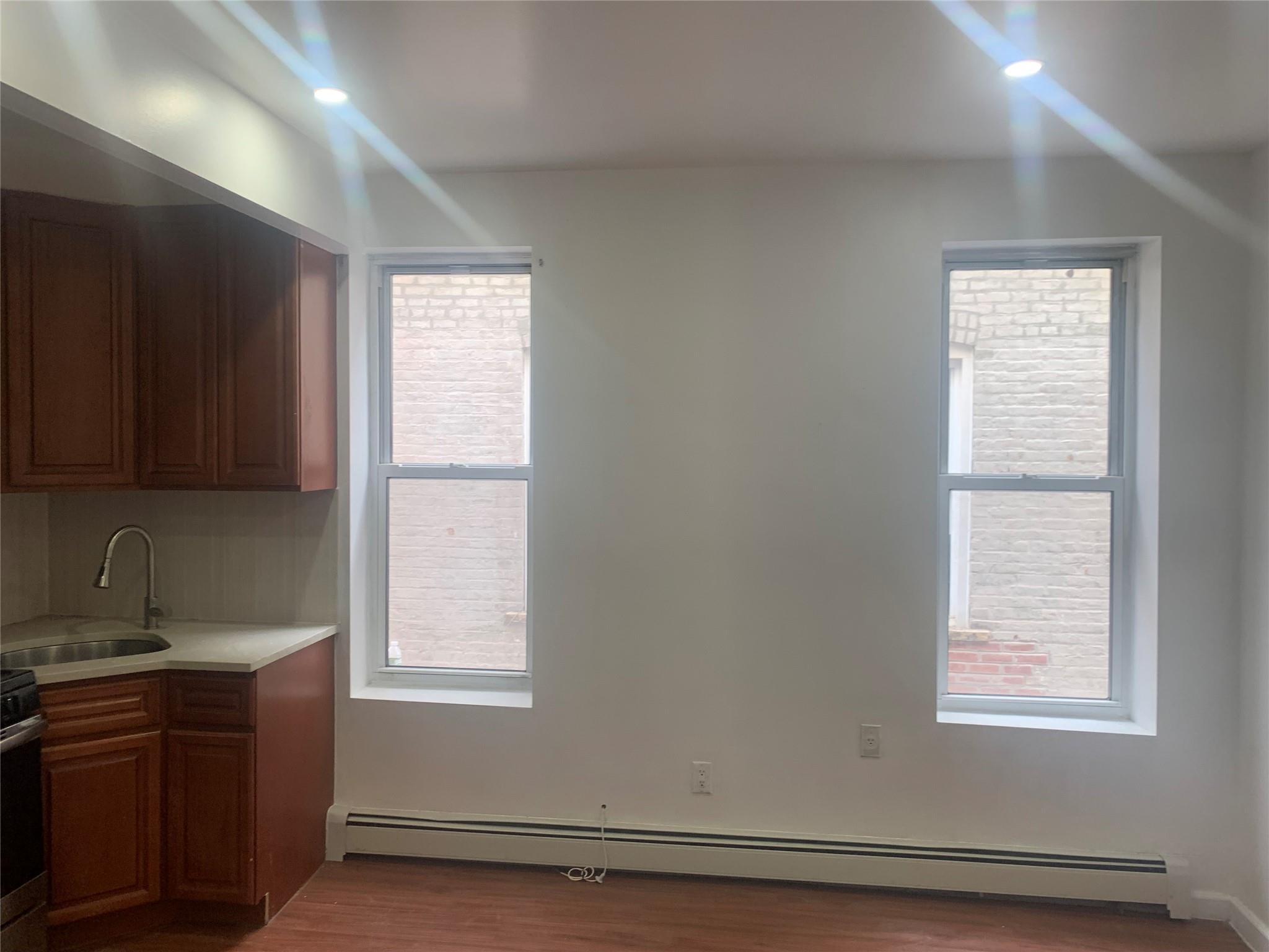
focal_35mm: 26
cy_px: 476
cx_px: 634
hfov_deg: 67.3
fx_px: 953
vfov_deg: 53.1
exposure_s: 1/120
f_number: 1.8
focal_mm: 4.25
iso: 64
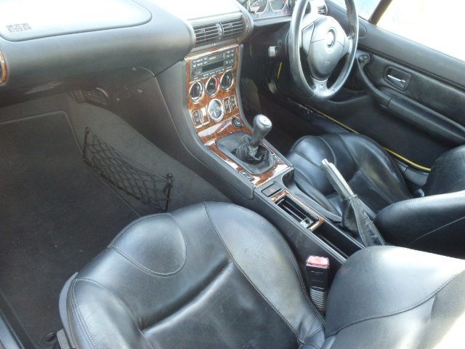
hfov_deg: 63.4
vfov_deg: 49.7
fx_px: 376
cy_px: 174
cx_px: 232
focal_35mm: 28
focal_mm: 5
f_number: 3.9
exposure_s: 1/30
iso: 500
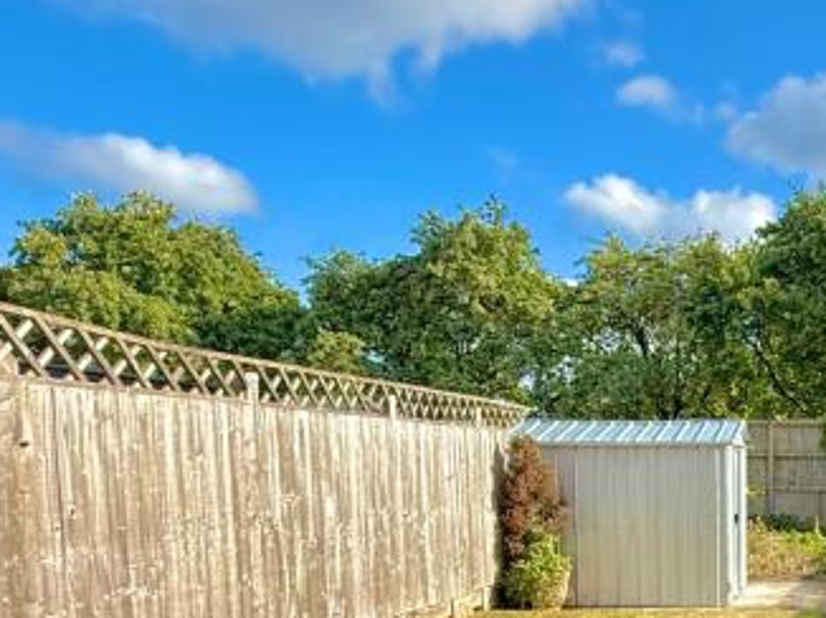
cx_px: 826
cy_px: 595
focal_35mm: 44
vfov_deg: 30.8
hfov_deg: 38.2
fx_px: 1049
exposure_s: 1/1105
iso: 50
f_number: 2.2
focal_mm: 2.22
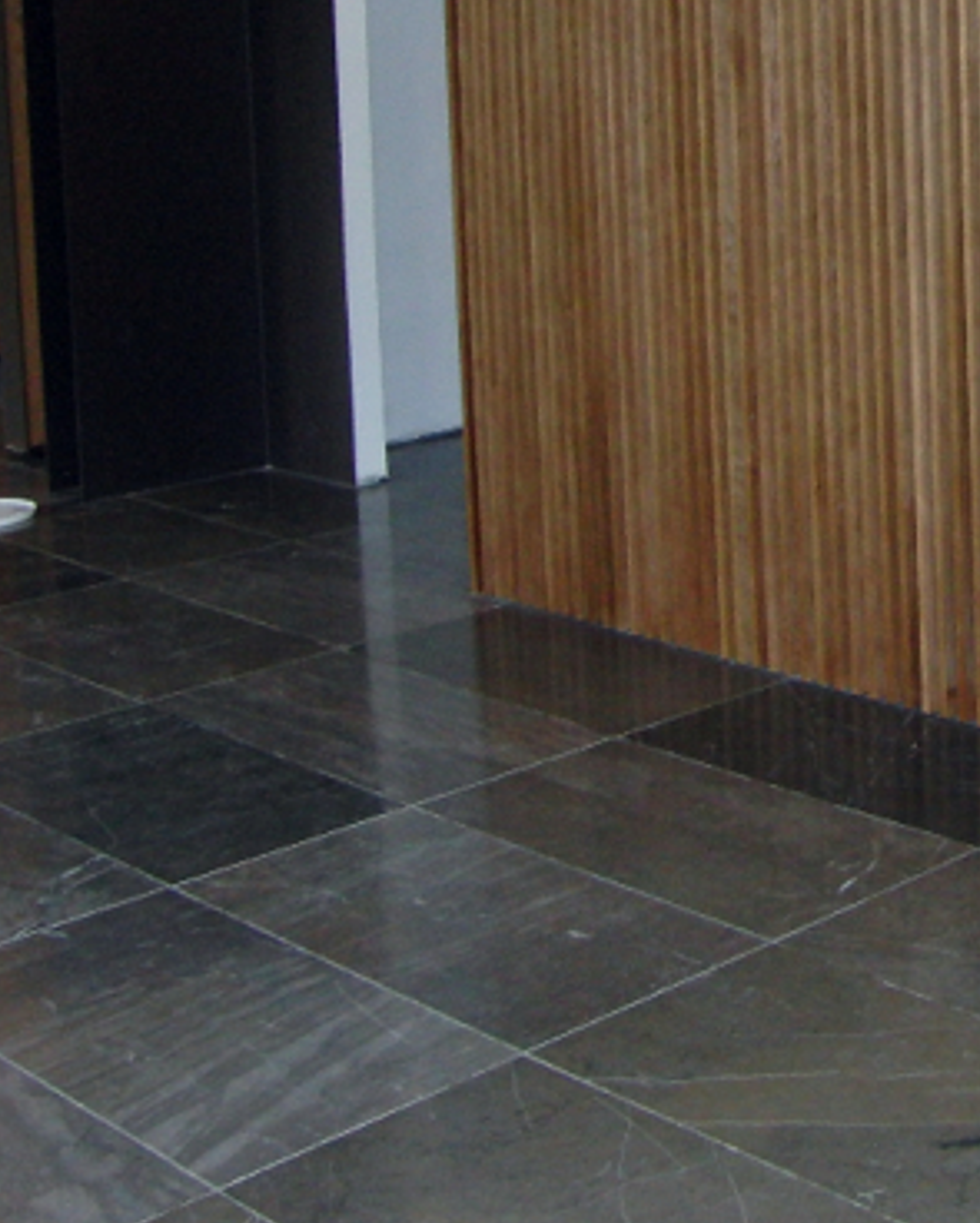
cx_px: 1066
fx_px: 2245
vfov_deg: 29.3
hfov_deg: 23.2
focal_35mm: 62
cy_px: 141
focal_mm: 4.6
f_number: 2.8
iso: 200
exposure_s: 1/60
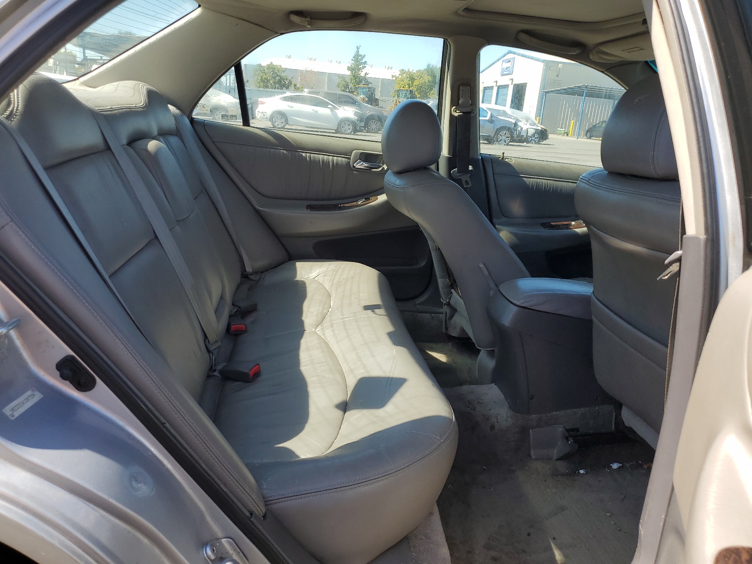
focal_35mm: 26
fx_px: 565
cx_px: 376
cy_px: 282
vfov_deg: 53.1
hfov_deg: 67.3
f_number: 1.5
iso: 50
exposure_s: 1/1000
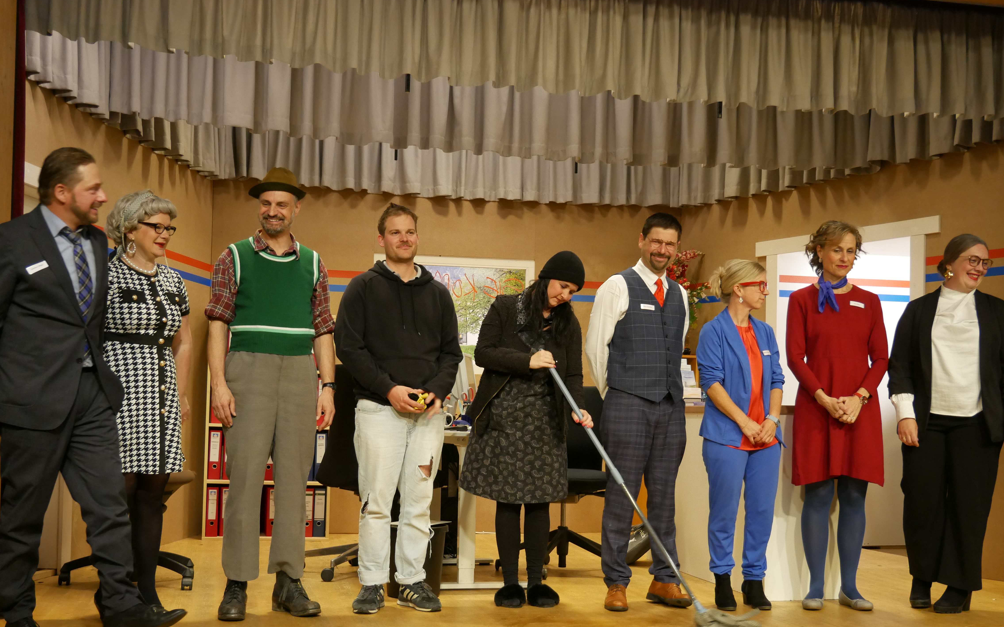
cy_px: 365
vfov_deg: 29.8
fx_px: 1177
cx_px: 508
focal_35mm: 43
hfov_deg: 46.2
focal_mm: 20
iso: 1250
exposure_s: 1/60
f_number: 4.1
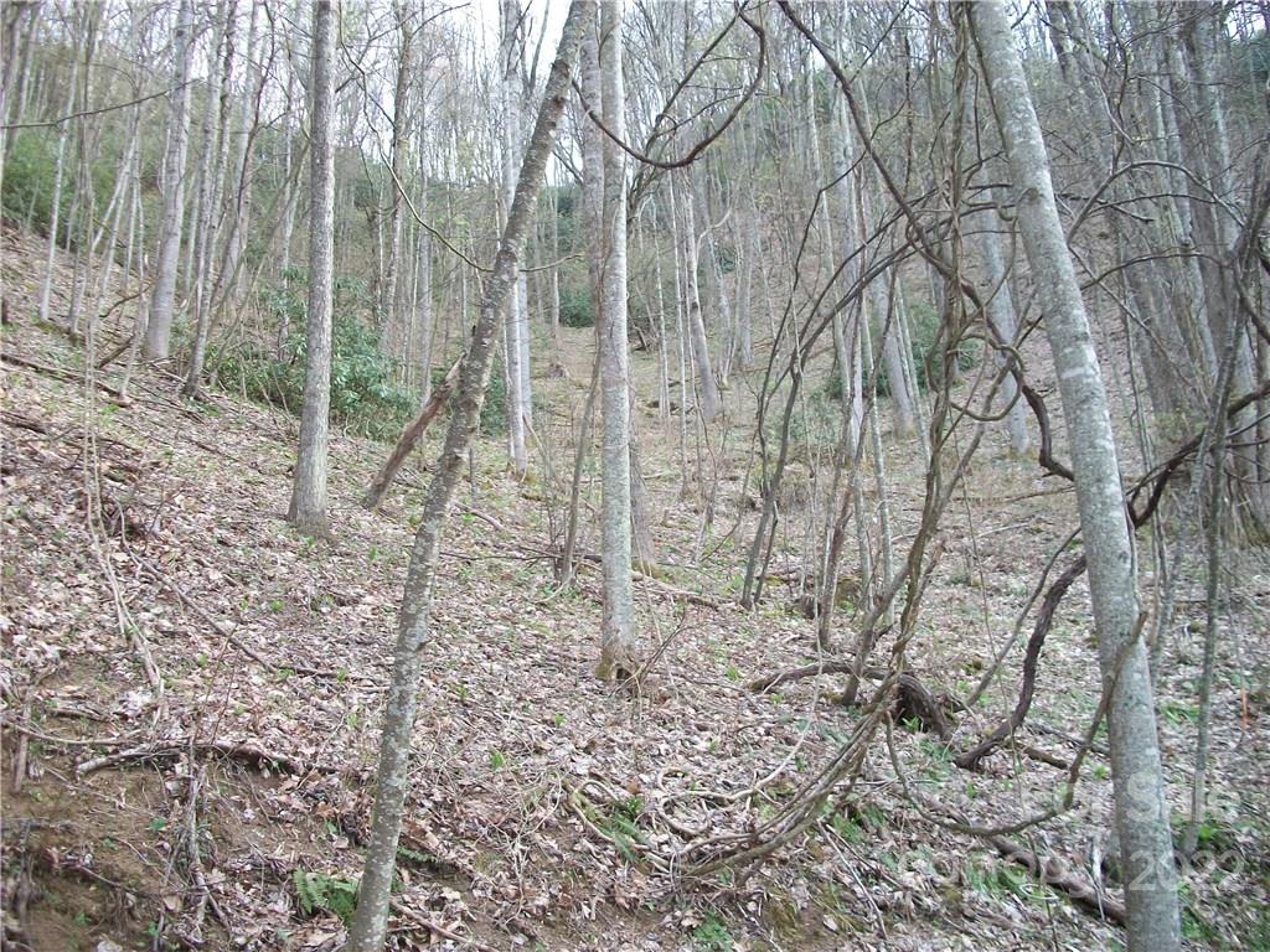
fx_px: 1174
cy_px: 476
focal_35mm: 32
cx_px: 635
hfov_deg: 56.8
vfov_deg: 44.2
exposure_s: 1/125
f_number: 2.9
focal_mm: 5.7
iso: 80
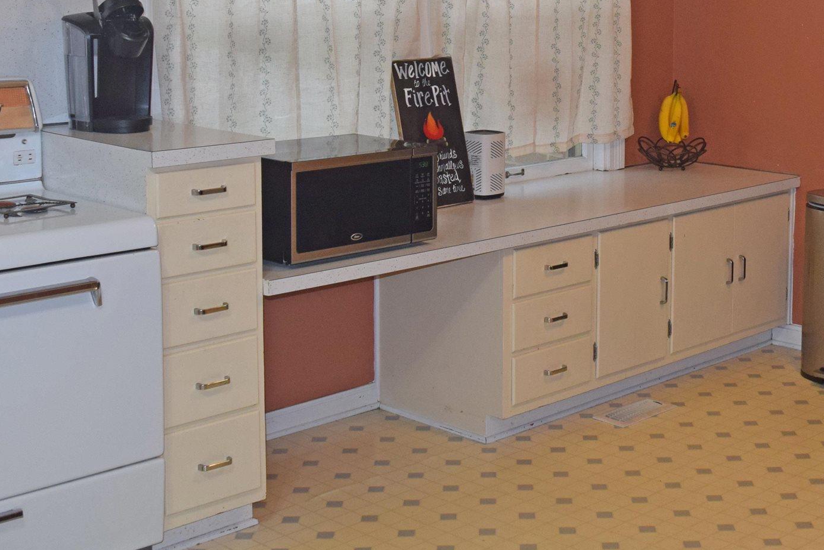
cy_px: 64
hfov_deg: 32.7
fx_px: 1374
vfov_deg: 22.1
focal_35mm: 60
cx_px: 619
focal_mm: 18
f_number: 5
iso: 800
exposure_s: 1/100
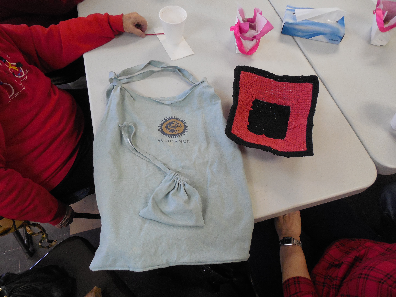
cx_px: 198
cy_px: 148
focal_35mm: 25
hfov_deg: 69.4
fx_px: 286
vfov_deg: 54.9
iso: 320
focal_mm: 4.5
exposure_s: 1/30
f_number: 3.3
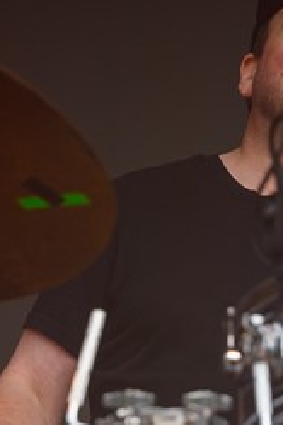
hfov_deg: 2.4
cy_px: 442
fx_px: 6650
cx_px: 199
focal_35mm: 564
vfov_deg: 3.7
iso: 320
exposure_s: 1/800
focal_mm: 195
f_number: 2.8
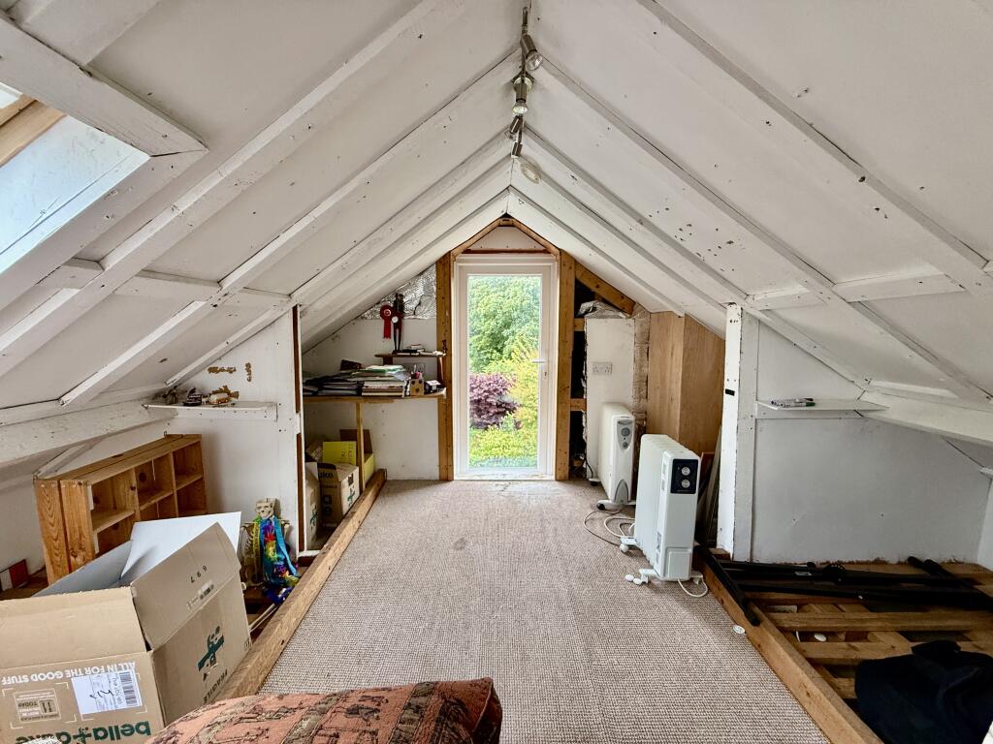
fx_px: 402
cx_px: 496
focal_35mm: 14
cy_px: 372
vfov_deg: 85.7
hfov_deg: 102.1
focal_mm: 2.22
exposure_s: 1/99
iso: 200
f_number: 2.2
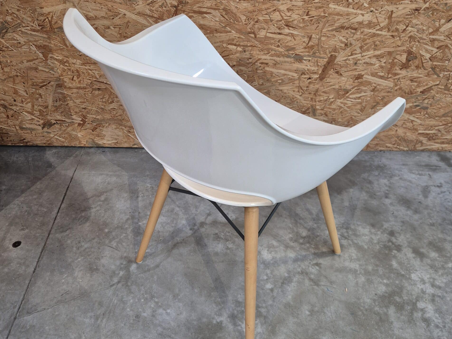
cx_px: 228
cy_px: 188
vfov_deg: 45.4
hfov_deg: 58.3
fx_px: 405
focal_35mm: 31
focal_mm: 5.4
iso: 320
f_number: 1.8
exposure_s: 1/100
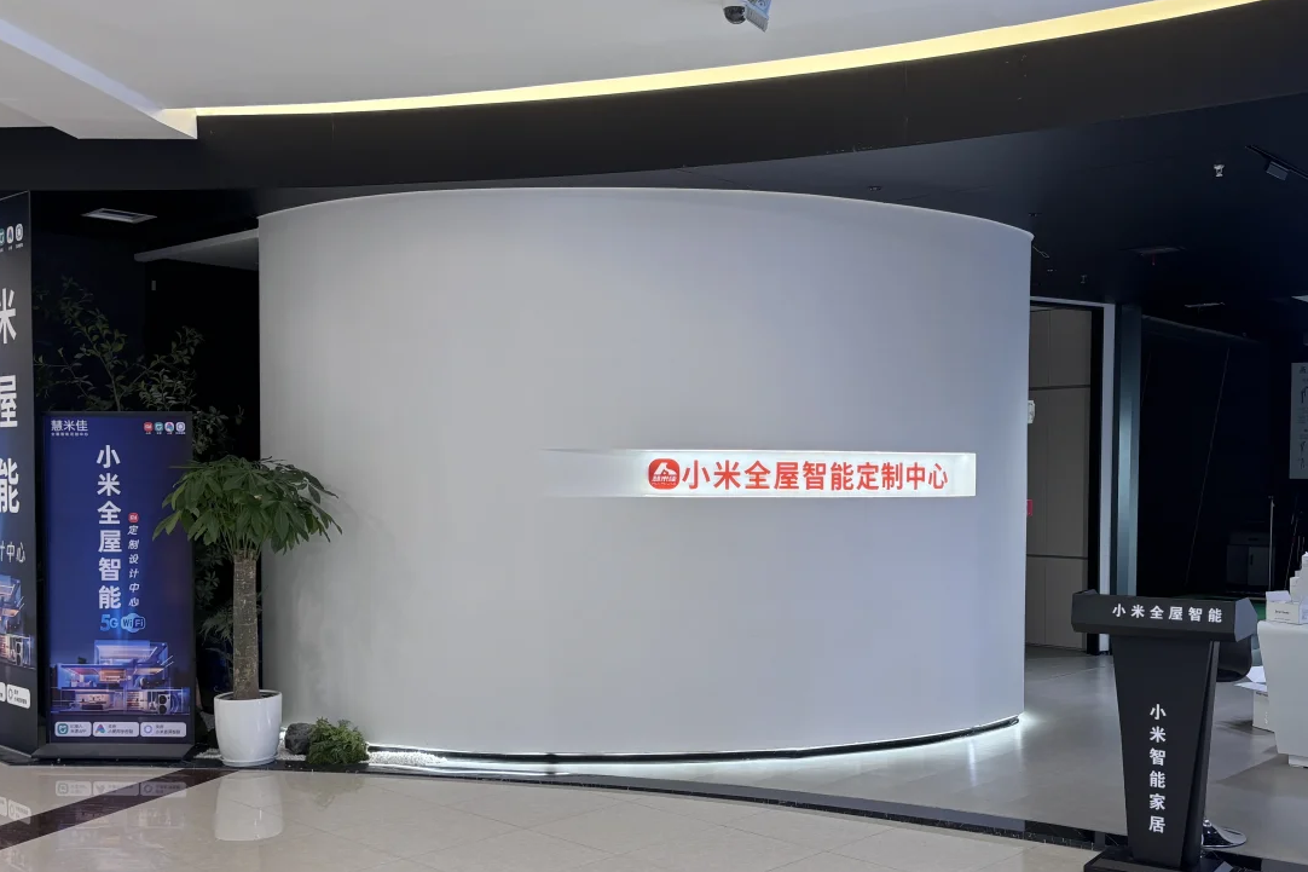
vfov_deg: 36.7
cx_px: 795
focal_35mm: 36
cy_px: 518
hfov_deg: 52.7
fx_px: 1308
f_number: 1.6
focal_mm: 5.96
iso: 80
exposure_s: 1/100
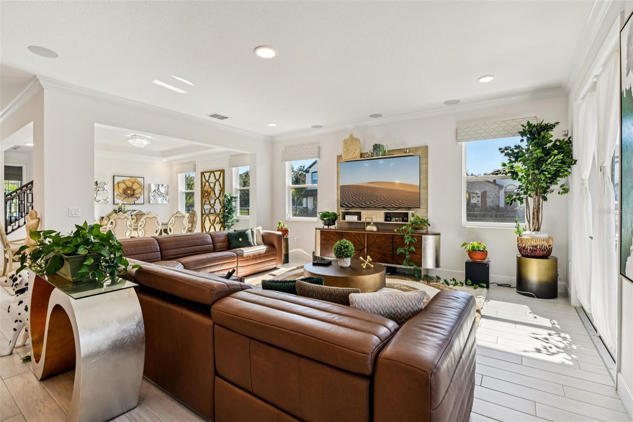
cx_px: 316
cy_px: 211
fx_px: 281
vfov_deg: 73.7
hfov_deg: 96.7
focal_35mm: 16
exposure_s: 1/80
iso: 400
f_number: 8
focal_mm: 16
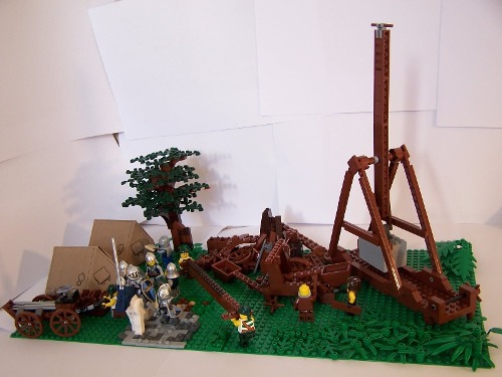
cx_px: 251
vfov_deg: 37.7
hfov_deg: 49.0
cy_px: 188
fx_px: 551
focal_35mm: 38
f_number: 2.8
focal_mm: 6.3
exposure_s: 1/30
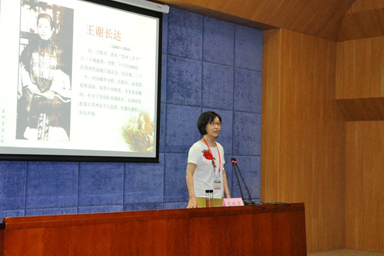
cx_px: 195
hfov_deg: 40.3
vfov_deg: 27.5
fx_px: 523
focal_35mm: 49
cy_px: 128
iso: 1600
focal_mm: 32
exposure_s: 1/60
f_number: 5
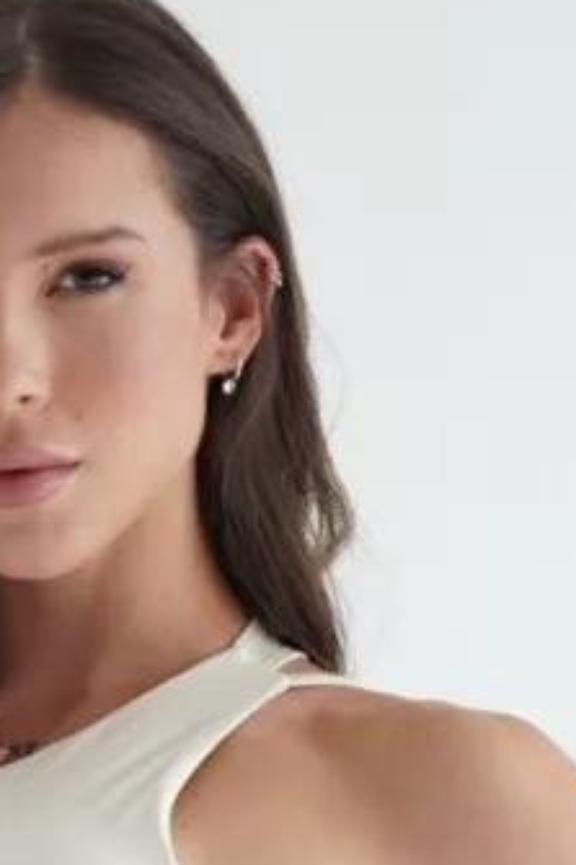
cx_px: 102
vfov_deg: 11.4
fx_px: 4132
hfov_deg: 8.0
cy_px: 1330
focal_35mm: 172
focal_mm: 30
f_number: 4.5
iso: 160
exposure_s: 1/100
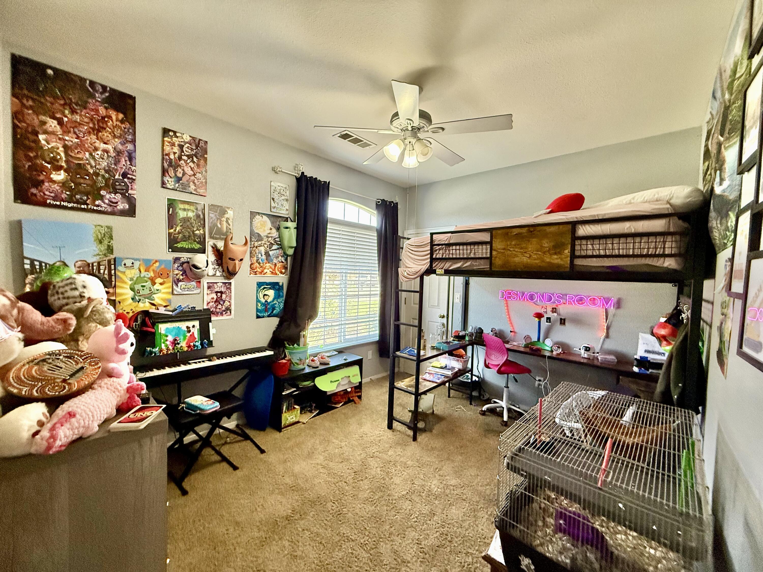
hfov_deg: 102.1
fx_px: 309
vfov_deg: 85.7
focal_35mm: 14
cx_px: 382
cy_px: 286
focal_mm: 2.22
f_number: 2.2
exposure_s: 1/120
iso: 320
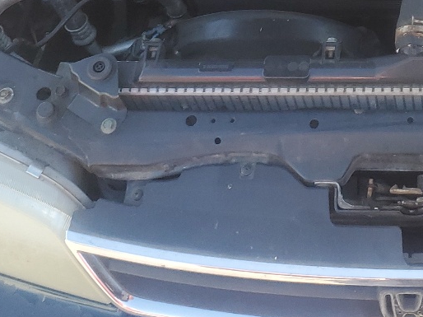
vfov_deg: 16.6
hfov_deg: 23.3
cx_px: 411
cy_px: -153
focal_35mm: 81
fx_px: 989
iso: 50
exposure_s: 1/294
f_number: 1.5
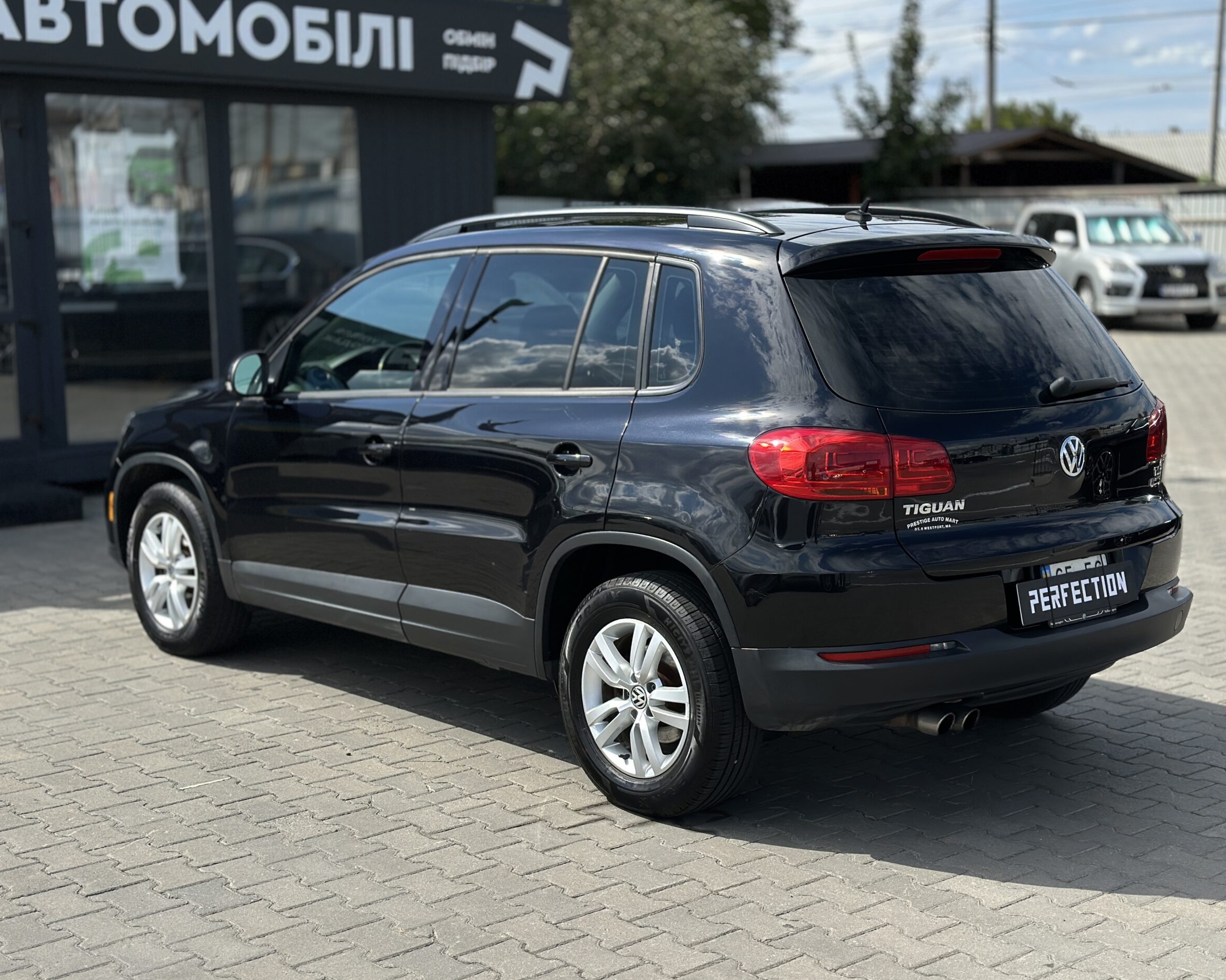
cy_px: 491
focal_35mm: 51
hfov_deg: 36.7
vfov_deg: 29.7
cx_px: 640
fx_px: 1850
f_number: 1.78
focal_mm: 6.86
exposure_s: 1/5556
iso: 100
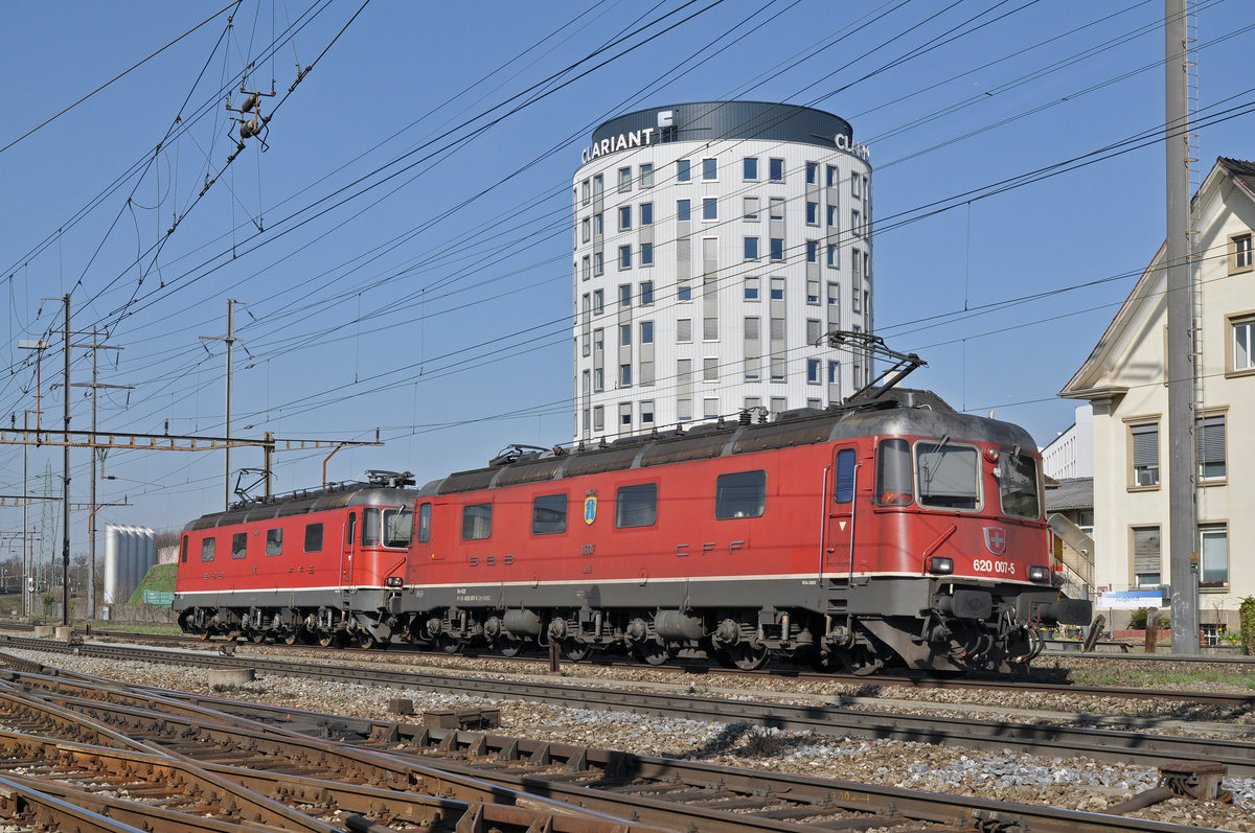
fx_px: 1776
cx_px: 628
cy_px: 416
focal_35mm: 51
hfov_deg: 38.9
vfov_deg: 26.4
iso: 250
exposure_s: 1/1000
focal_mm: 34
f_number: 8
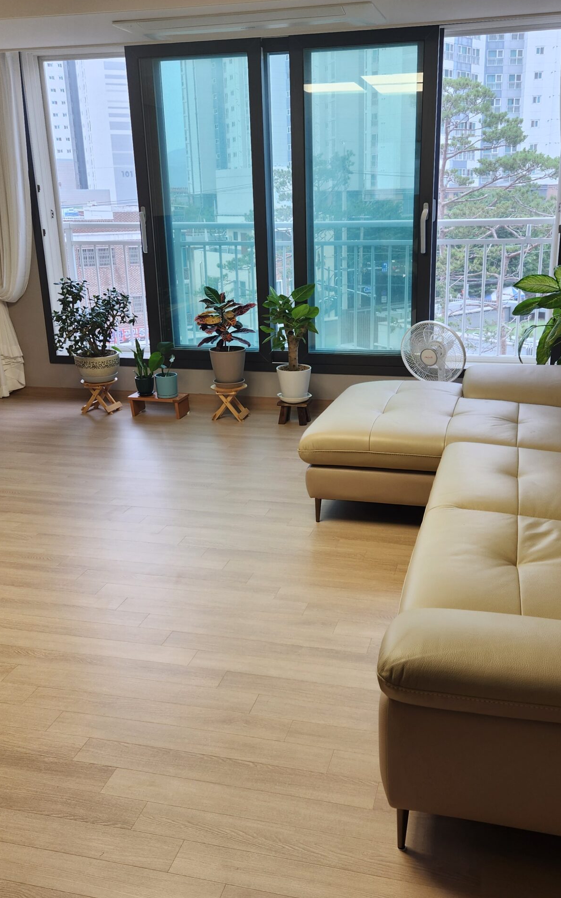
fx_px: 807
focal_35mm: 33
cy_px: 450
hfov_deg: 38.3
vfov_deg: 58.1
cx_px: 302
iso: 80
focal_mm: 5.4
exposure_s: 1/180
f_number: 1.8
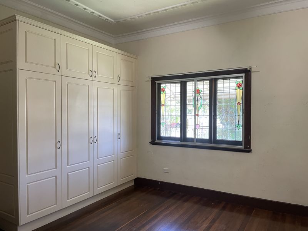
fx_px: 231
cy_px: 116
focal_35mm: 26
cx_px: 154
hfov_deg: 67.3
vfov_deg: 53.1
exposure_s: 1/70
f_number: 1.6
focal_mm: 4.2
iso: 125
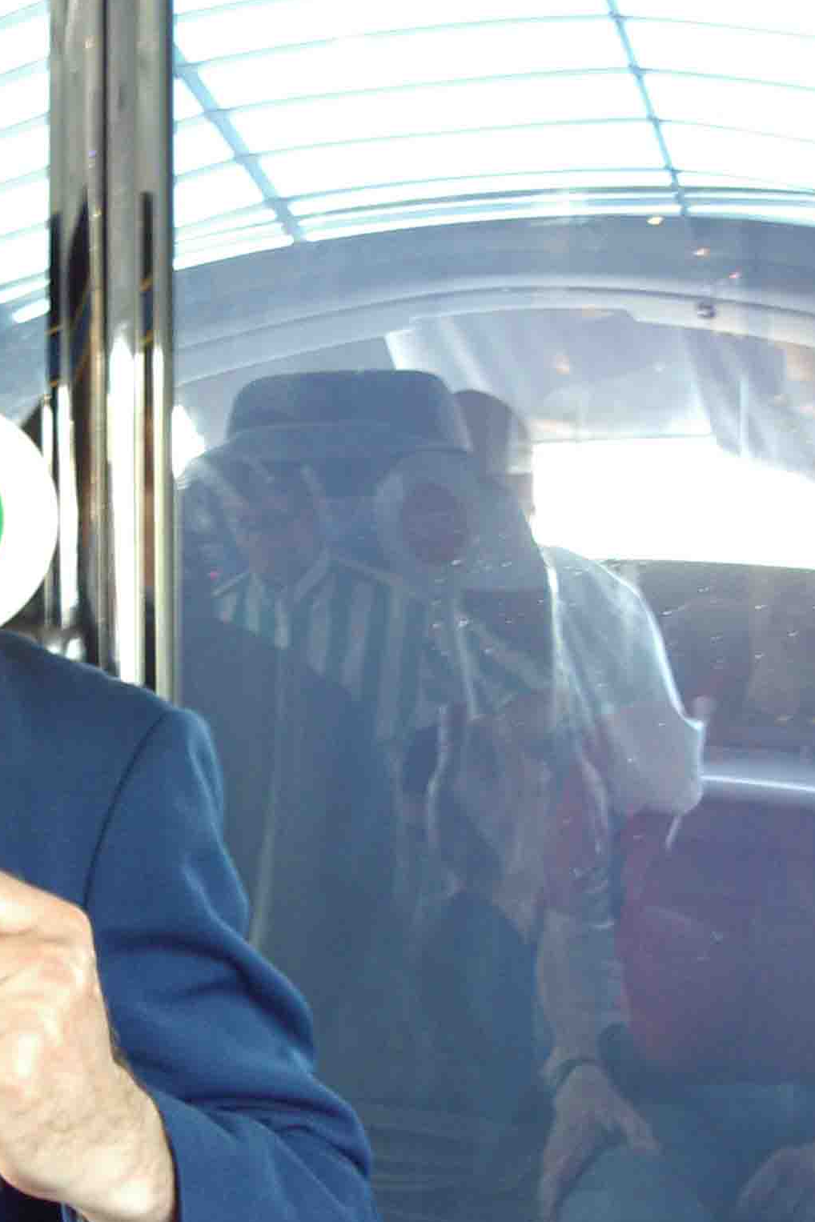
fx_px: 1800
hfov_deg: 25.2
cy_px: 611
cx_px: 211
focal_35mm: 53
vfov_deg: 37.5
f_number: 2.6
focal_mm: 5.8
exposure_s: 1/6
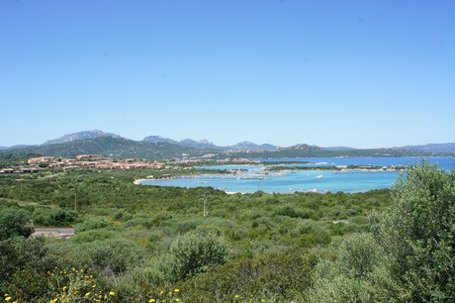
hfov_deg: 62.0
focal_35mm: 30
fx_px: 379
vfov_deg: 43.5
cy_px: 152
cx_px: 228
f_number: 11
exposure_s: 1/160
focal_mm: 20
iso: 200
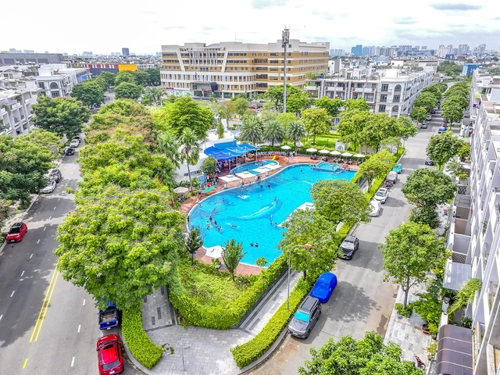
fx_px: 347
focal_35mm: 24
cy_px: 188
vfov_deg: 56.8
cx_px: 250
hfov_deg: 71.6
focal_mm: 12.29
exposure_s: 1/240
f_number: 8
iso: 200
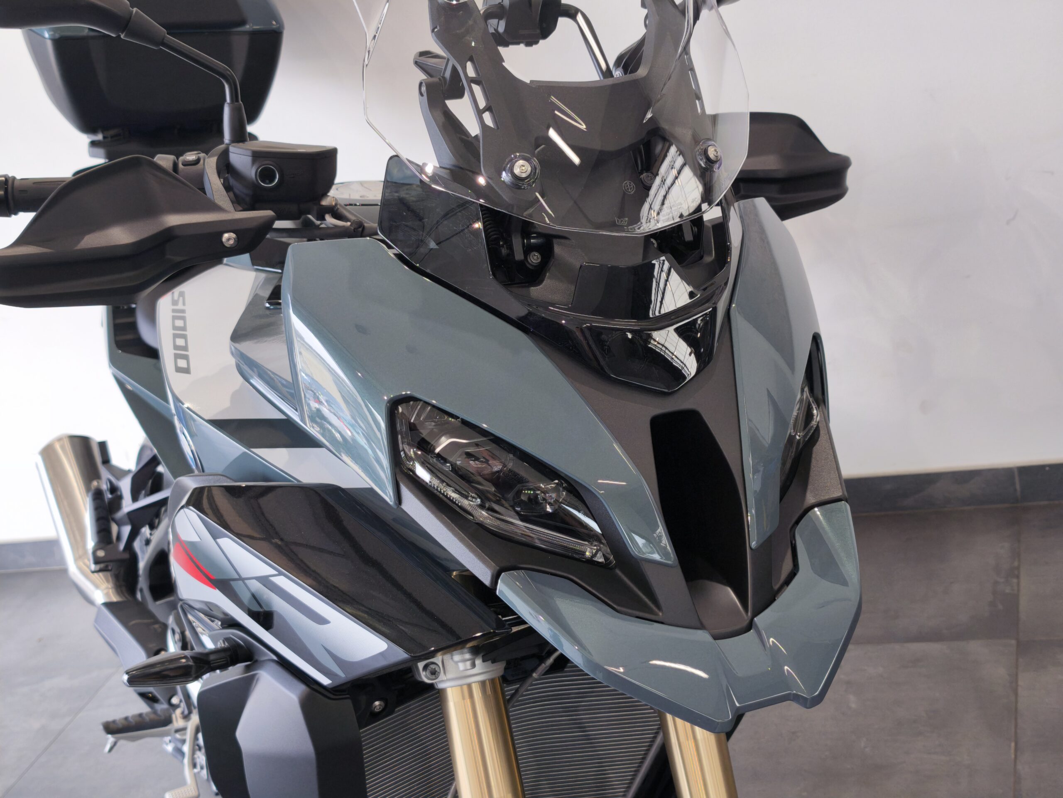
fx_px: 1413
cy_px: 399
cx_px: 532
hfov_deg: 41.2
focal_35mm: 46
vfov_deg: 31.5
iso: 50
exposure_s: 1/102
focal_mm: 6.57
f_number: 1.6
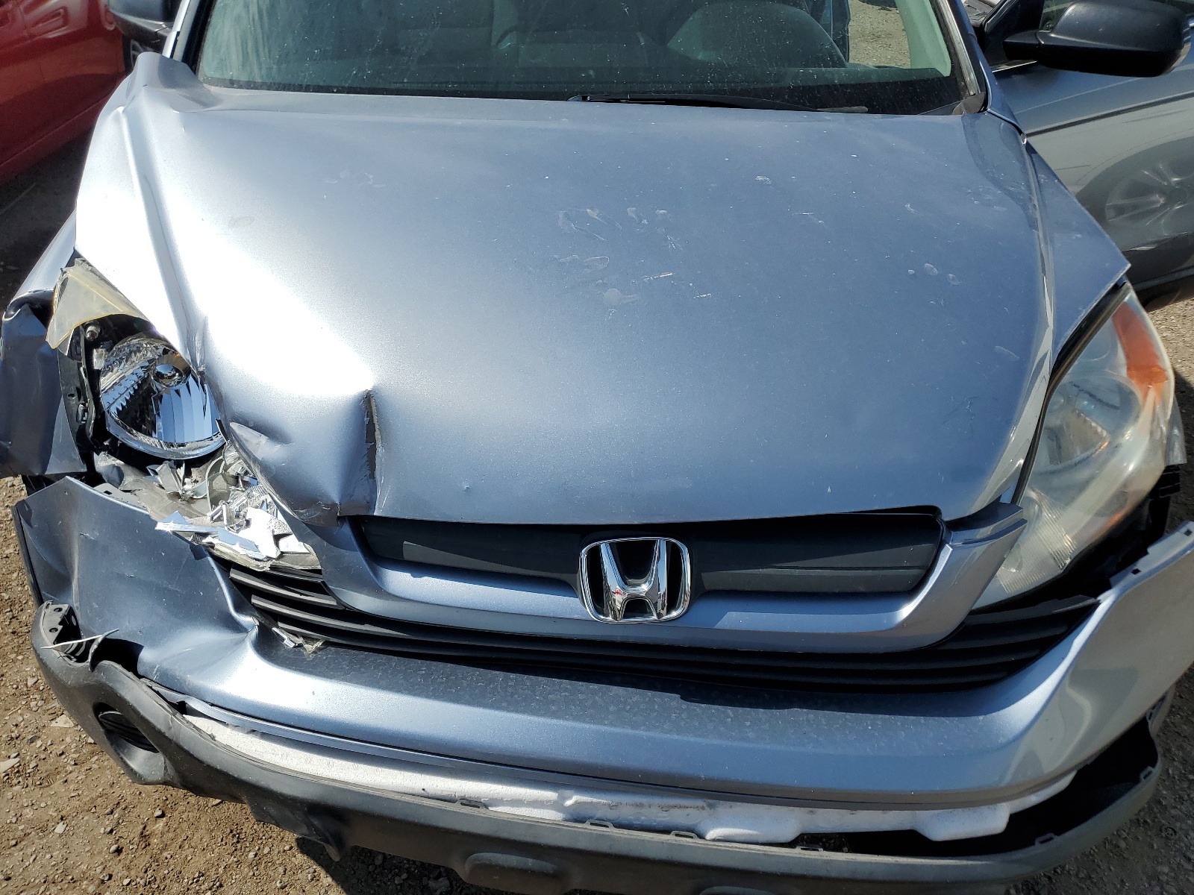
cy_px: 448
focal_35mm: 26
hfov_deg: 67.3
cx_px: 597
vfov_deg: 53.1
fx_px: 897
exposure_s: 1/5000
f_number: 1.5
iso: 50
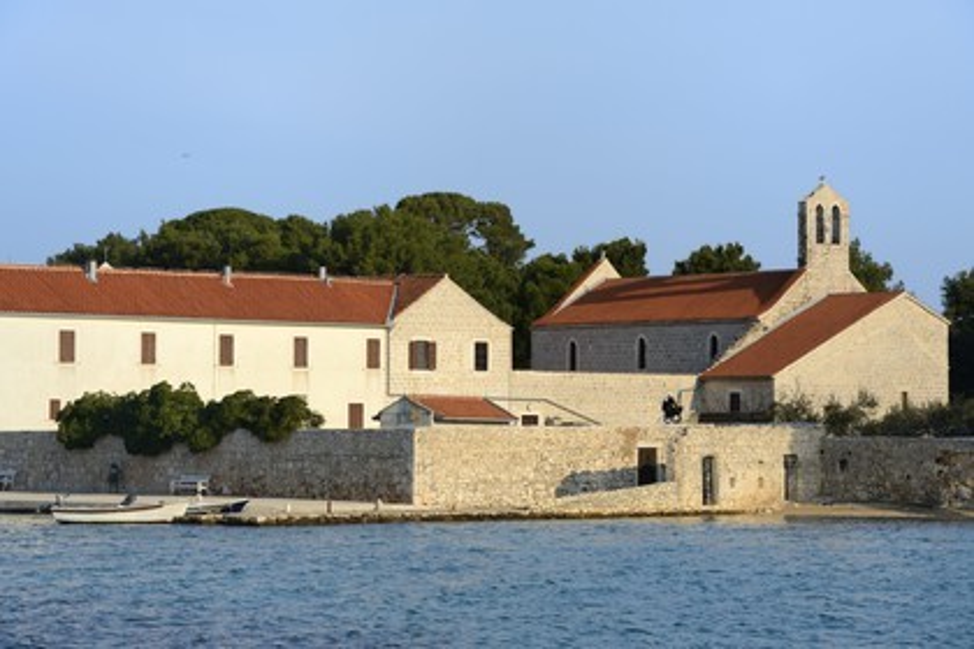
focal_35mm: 125
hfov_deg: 16.4
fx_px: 3382
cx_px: 487
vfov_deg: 11.0
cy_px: 324
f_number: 10
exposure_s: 1/320
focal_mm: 125
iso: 200
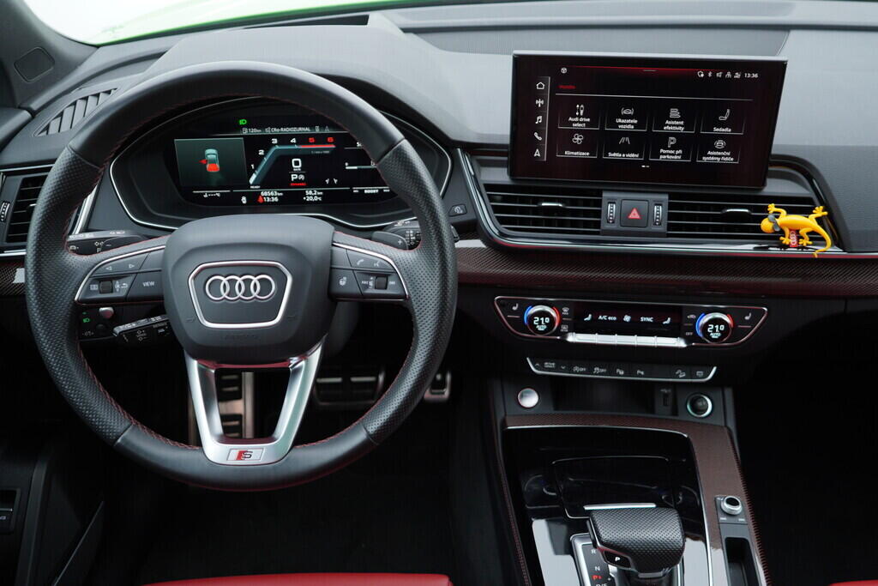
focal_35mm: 36
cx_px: 439
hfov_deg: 53.1
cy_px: 293
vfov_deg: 36.9
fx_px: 878
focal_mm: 24
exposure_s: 1/40
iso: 160
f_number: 2.8
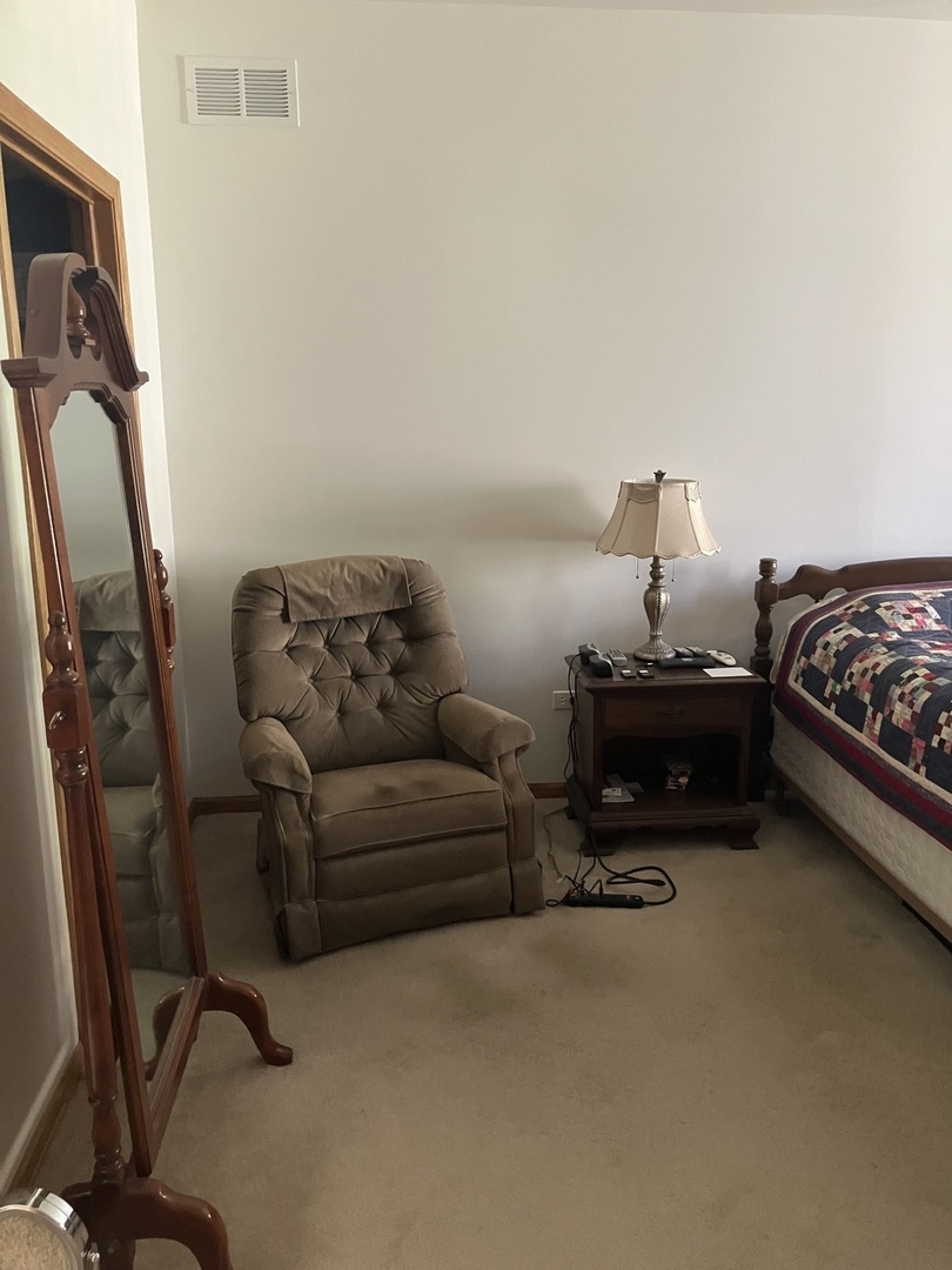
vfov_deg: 63.4
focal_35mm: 28
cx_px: 476
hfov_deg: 49.7
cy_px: 635
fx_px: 1027
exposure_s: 1/40
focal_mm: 3.99
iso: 400
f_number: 1.8
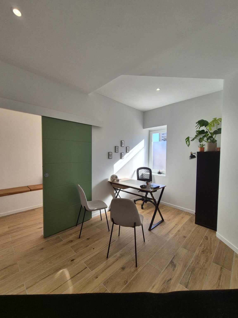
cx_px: 119
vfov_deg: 106.2
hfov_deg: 89.9
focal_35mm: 13
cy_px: 159
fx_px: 119
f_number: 2.2
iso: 125
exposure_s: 1/718
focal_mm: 2.2
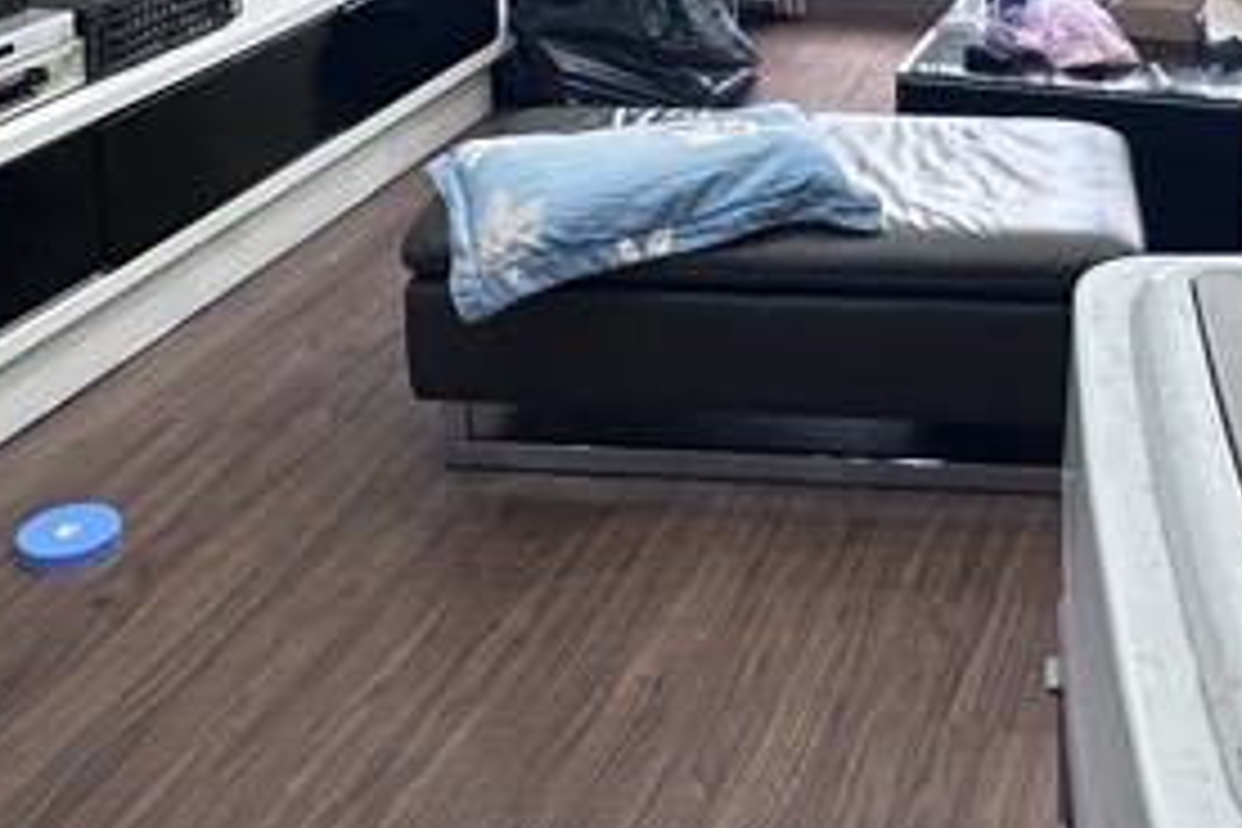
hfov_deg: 36.6
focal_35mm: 54
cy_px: -225
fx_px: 1863
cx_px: 806
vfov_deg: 22.6
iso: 250
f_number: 2.2
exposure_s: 1/50
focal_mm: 2.22
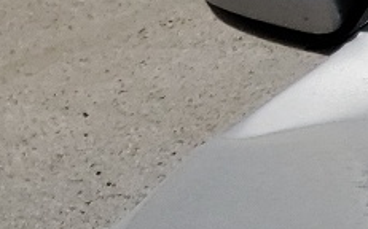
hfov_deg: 8.8
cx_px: 1141
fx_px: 1914
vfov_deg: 5.9
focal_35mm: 191
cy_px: 873
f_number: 1.5
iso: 51
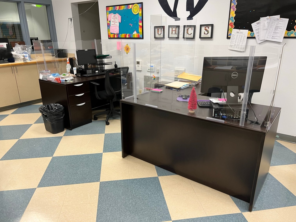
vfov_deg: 53.1
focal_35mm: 26
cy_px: 111
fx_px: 222
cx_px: 148
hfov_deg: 67.3
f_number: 1.5
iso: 80
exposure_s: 1/60
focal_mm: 5.7
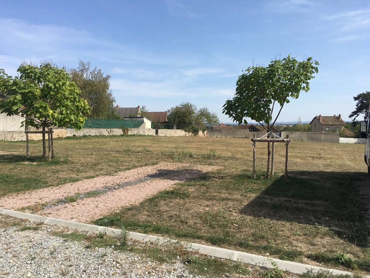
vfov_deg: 48.2
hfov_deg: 61.7
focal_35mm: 29
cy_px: 139
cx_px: 185
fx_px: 310
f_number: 2.2
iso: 25
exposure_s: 1/1479
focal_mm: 4.15
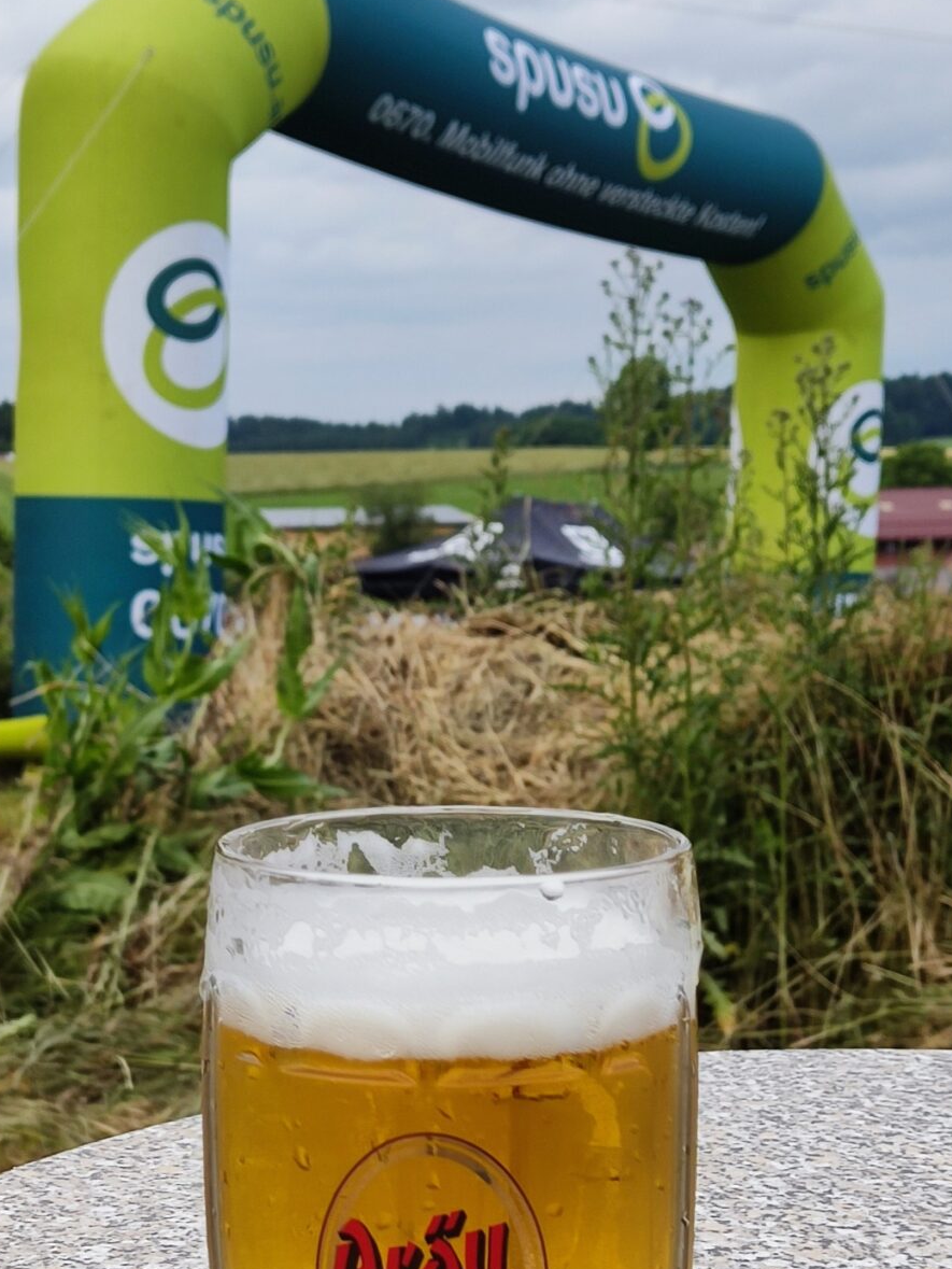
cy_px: 756
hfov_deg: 20.7
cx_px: 424
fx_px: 2602
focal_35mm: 71
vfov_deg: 27.3
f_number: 1.79
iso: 50
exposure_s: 1/172
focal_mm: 4.71
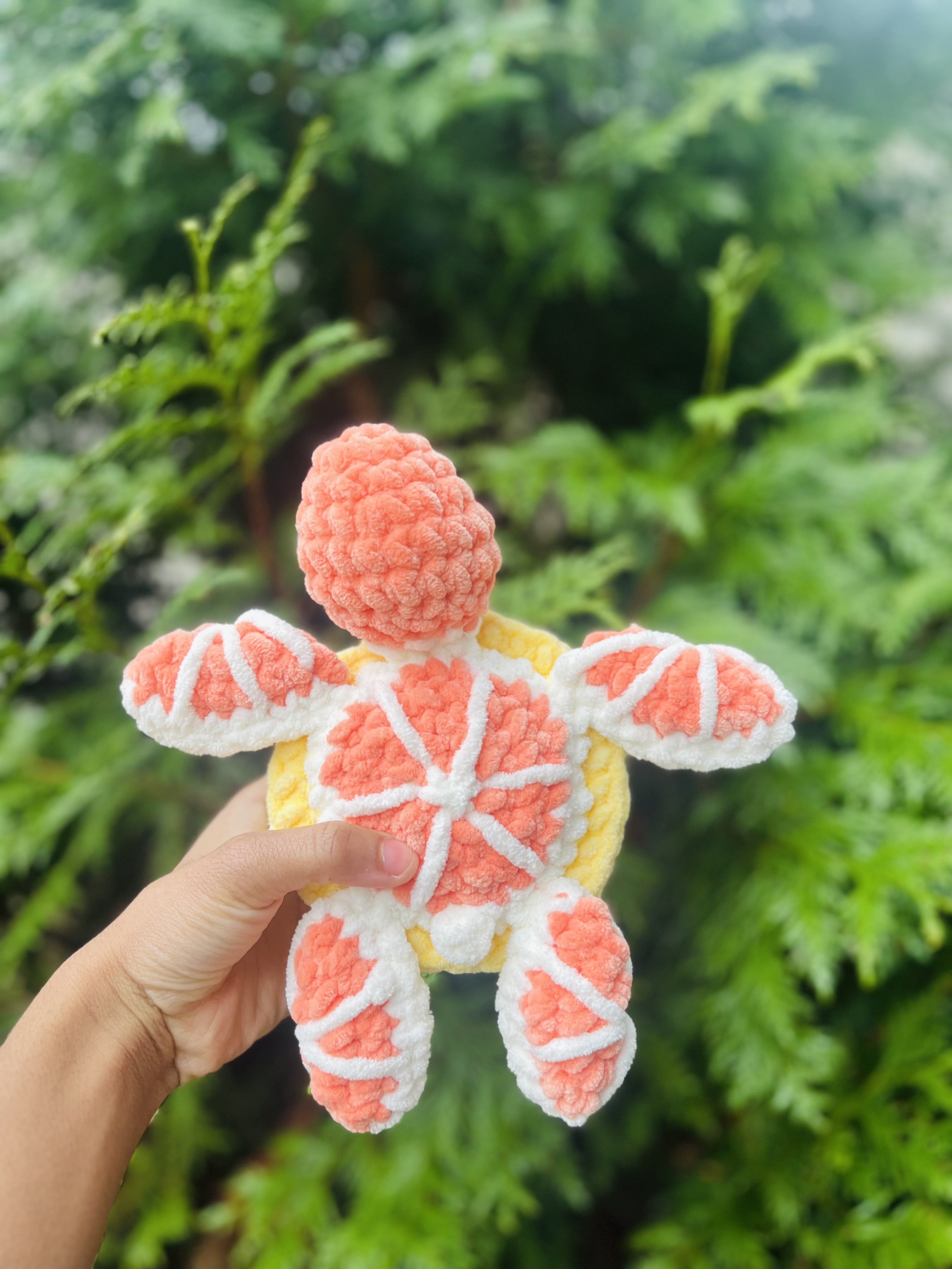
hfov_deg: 53.1
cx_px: 476
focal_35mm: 26
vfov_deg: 67.3
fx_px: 953
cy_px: 634
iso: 50
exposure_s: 1/122
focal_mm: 5.1
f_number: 1.6
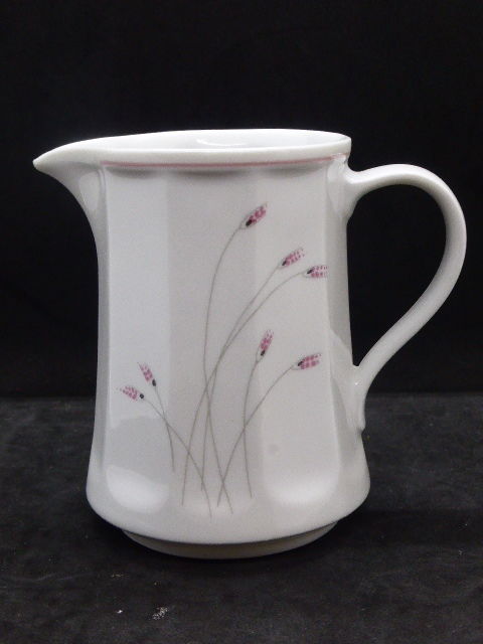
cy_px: 322
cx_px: 242
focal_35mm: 61
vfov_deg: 31.7
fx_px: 1135
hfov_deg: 24.0
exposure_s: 1/40
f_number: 4.7
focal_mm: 10.3
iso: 400
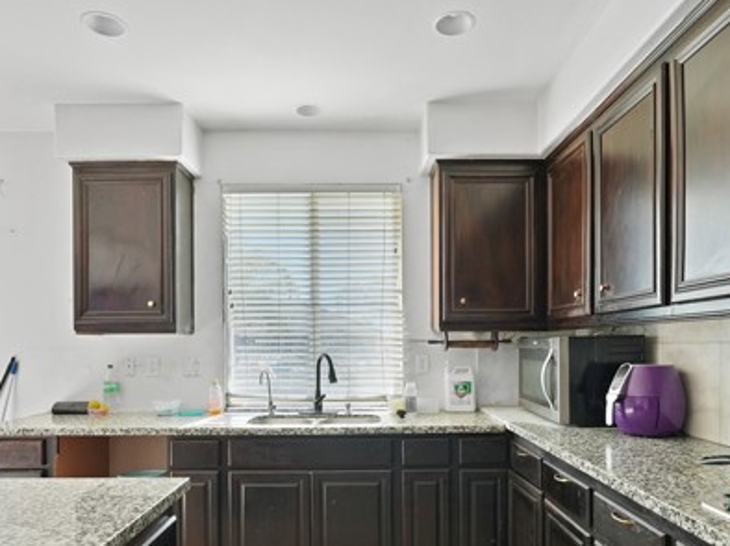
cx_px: 365
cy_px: 353
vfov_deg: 54.0
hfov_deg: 69.4
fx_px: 527
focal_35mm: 25
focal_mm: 16
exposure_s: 1/25
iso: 400
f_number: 5.6
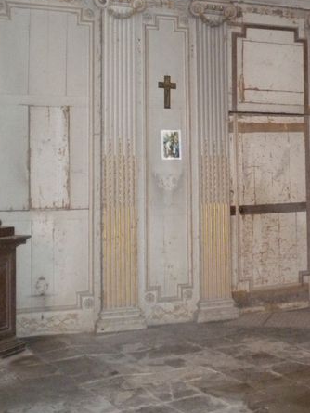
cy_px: 133
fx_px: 656
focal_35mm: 55
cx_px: 199
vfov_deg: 34.6
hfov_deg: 26.5
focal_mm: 6.3
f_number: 3.1
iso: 800
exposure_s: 1/30
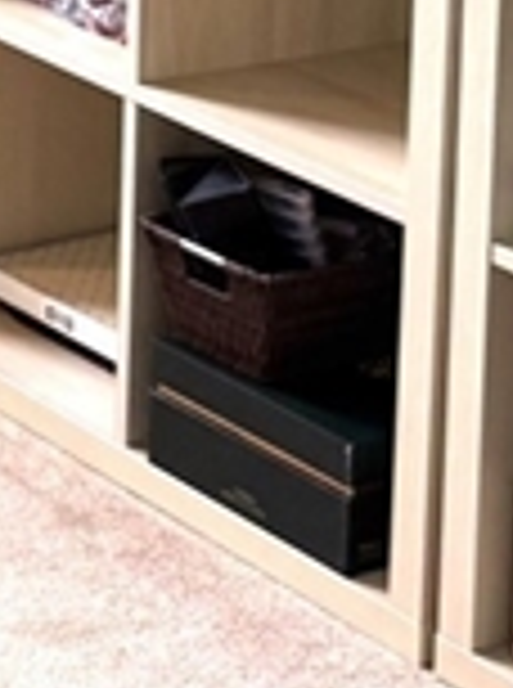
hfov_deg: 8.3
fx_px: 3195
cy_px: -737
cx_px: -796
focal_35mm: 161
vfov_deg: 11.1
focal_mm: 6.76
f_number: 1.78
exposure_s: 1/60
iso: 125
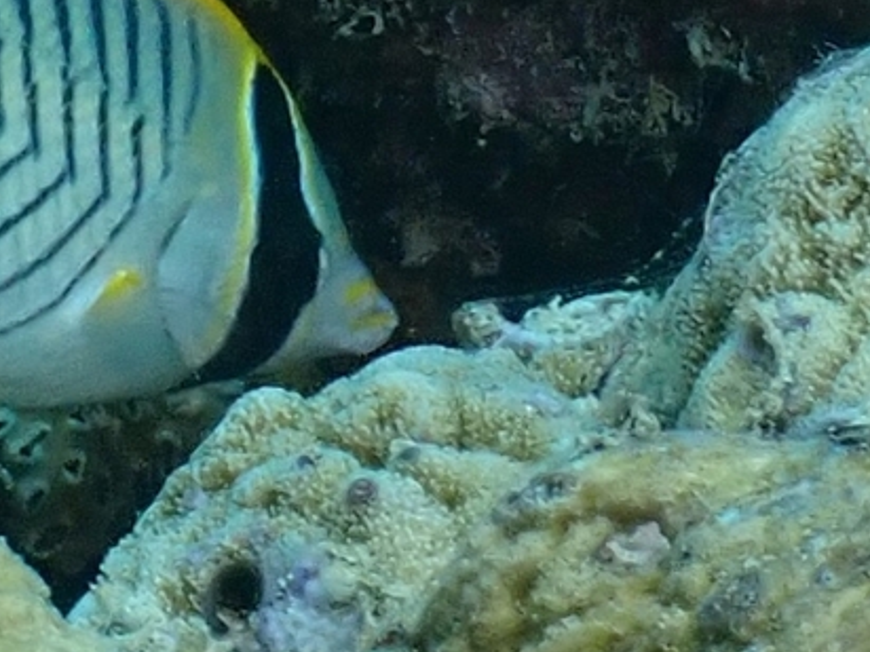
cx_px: -13
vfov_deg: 5.4
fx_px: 6962
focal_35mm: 277
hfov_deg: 7.1
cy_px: 172
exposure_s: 1/200
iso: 250
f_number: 6.3
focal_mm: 18
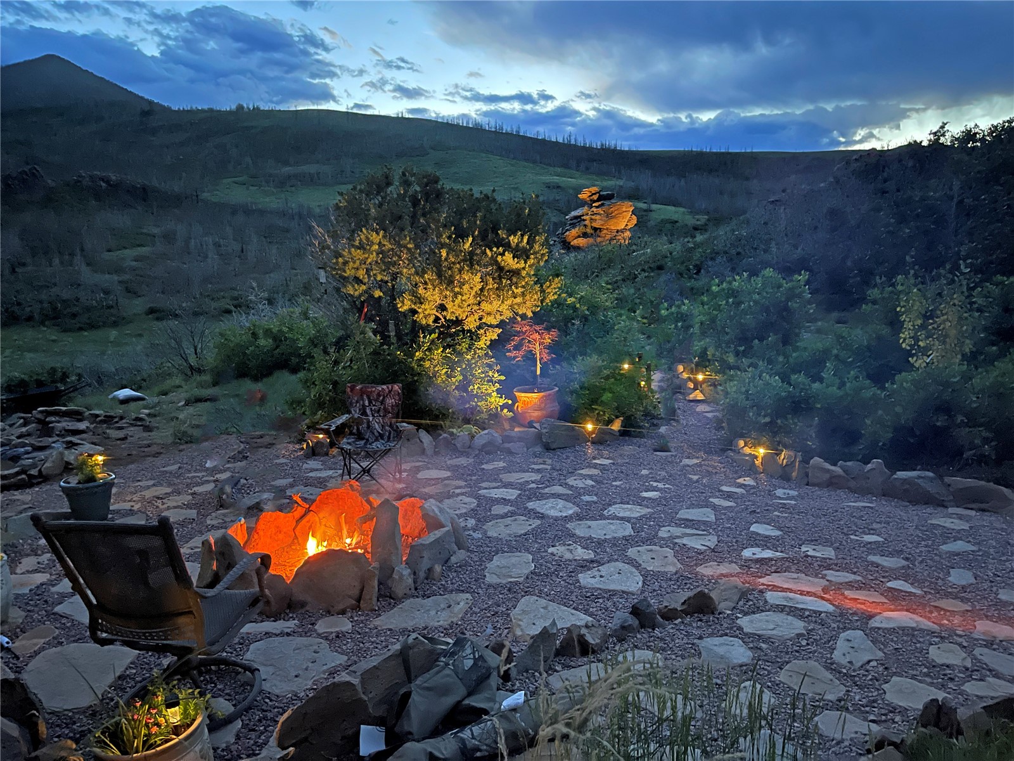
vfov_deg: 53.1
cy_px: 380
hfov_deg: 67.3
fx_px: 762
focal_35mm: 26
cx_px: 507
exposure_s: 1/15
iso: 1600
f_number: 1.6
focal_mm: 5.1
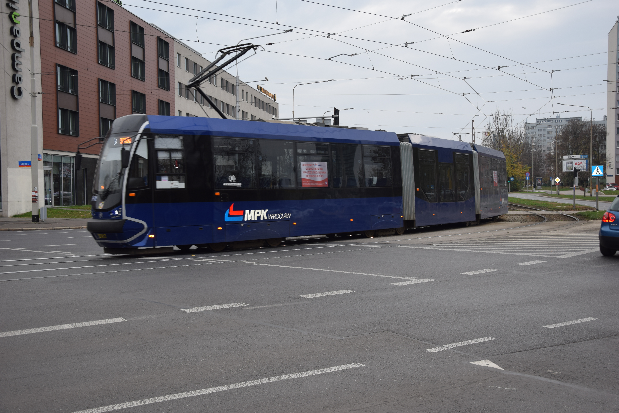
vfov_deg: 29.9
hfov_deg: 43.6
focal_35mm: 45
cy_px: 206
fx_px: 774
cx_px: 310
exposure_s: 1/125
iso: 100
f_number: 5.6
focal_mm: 30
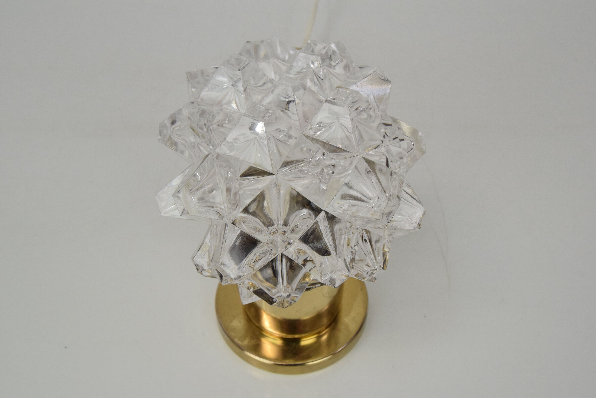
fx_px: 696
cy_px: 199
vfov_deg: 31.9
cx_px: 298
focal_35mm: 42
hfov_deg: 46.4
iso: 1600
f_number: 10
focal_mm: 28
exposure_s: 1/400
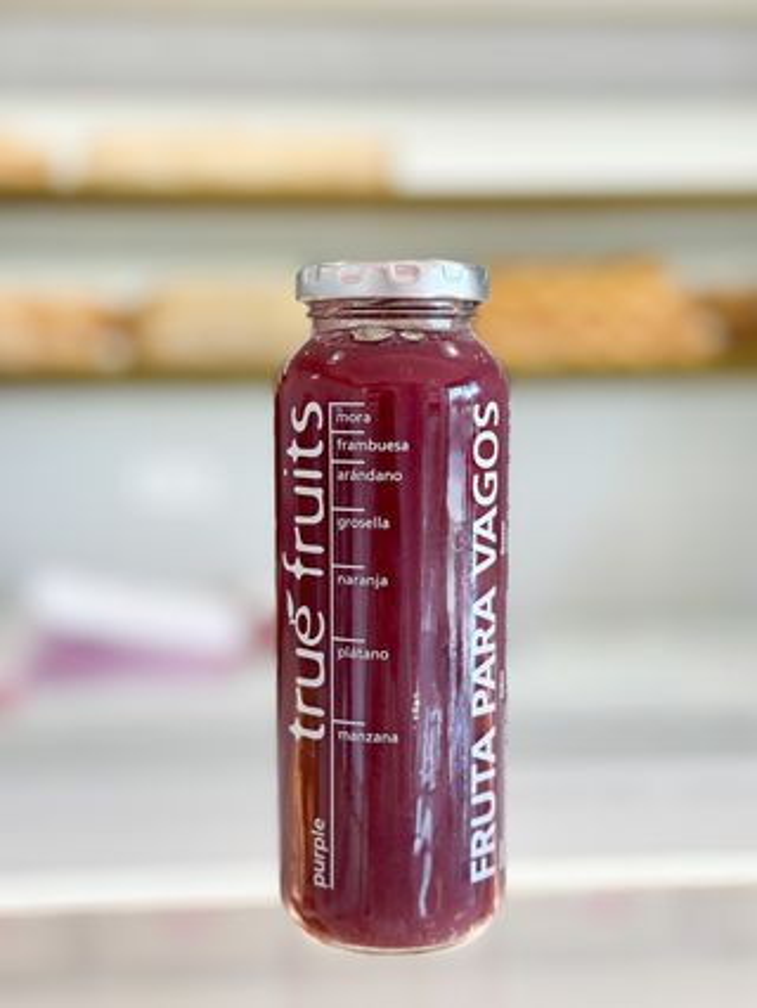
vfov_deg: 39.6
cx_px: 378
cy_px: 504
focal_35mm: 48
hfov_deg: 30.3
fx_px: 1398
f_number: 1.8
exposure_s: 1/210
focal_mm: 6.86
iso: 80
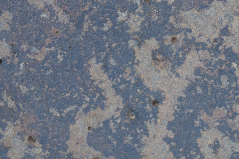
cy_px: 5
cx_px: 201
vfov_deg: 7.5
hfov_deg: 11.2
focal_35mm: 183
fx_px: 1213
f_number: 4.5
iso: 200
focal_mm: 35
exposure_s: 1/125
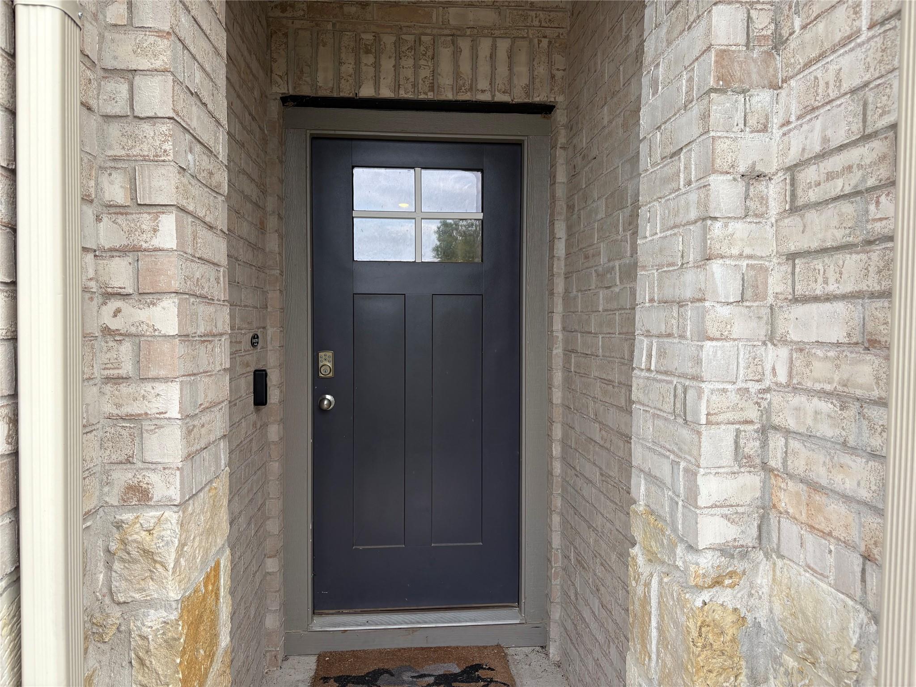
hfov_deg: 67.3
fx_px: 688
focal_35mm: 26
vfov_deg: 53.1
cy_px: 344
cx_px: 458
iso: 50
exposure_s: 1/673
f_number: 1.6
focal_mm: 5.96
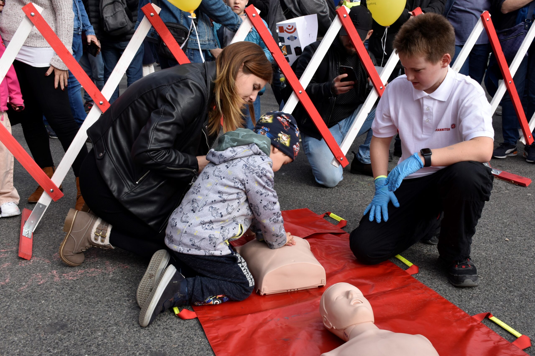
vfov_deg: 38.4
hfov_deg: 55.1
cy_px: 178
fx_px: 513
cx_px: 268
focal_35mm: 34
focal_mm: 23
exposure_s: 1/250
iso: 200
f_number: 8
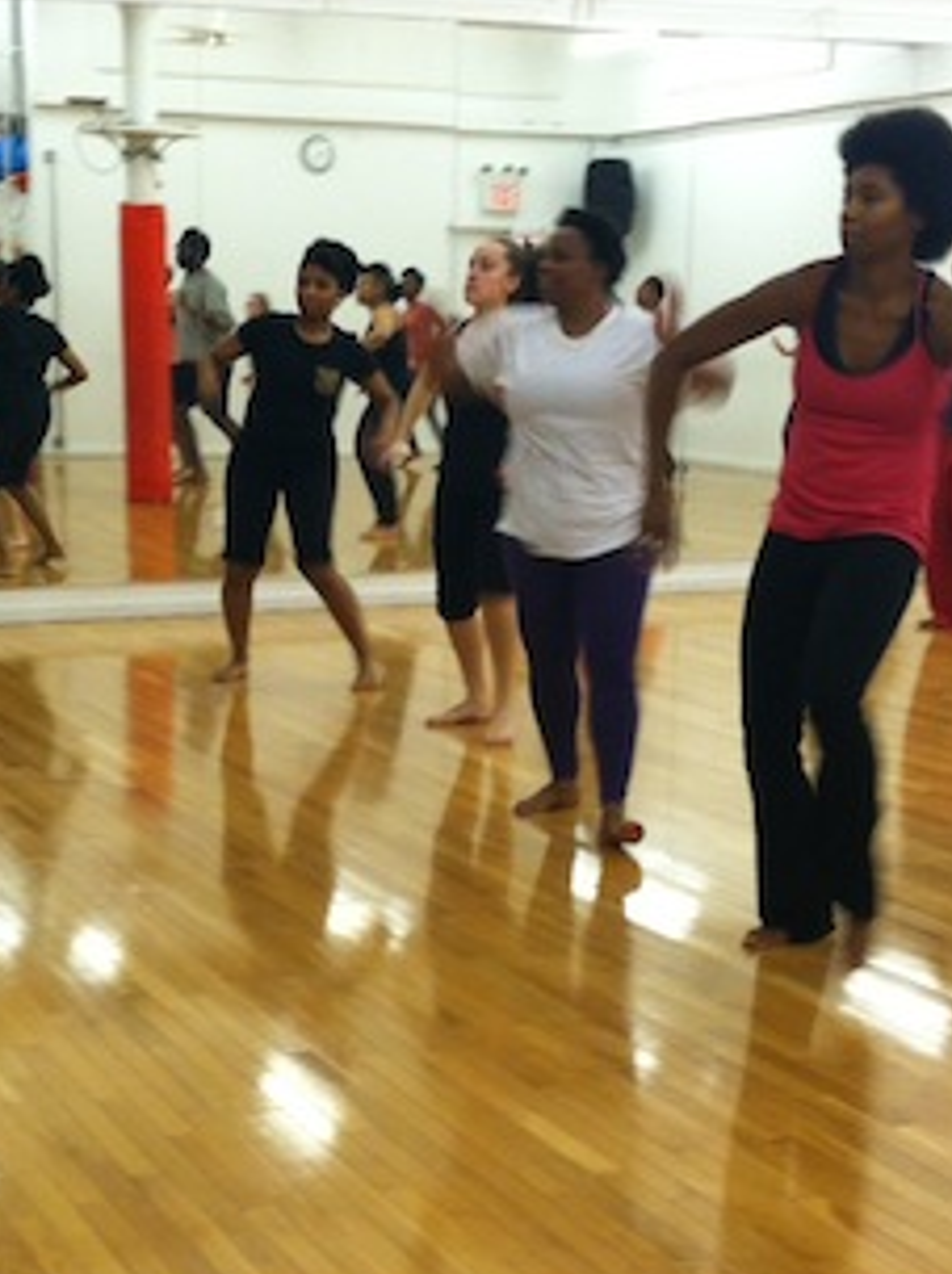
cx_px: 306
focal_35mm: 69
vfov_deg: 28.2
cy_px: 717
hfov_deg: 21.2
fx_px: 2537
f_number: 2.8
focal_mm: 3.85
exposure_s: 1/15
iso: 80
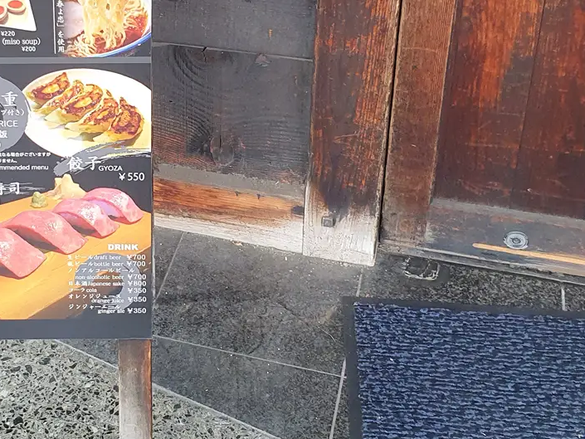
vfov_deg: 24.2
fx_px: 997
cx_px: 61
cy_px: 59
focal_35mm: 59
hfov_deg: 31.2
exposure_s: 1/120
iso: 125
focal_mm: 4.32
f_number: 2.4
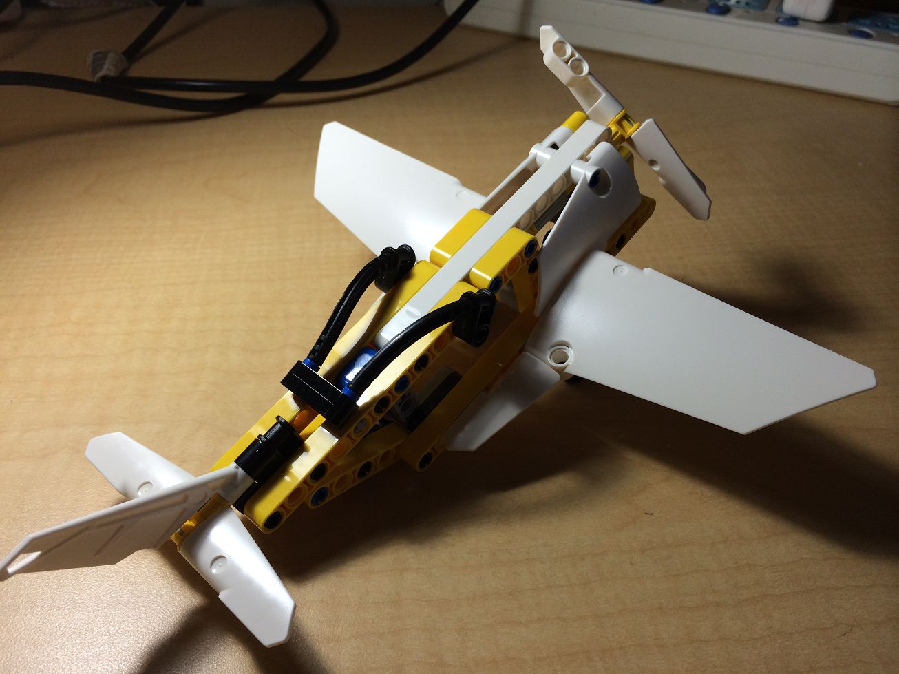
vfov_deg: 46.8
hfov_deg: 60.0
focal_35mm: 30
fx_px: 779
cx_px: 450
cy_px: 337
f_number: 2.2
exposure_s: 1/120
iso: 64
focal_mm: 4.12
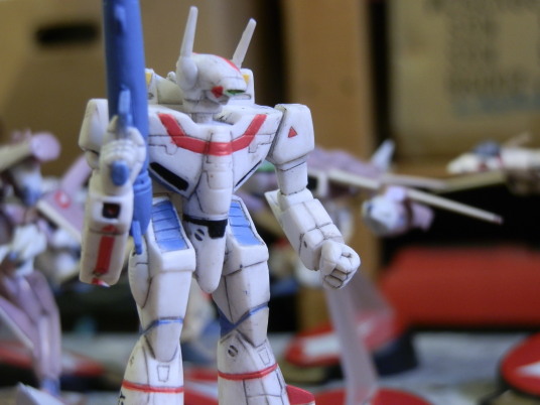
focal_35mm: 61
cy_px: 202
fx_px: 952
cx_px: 270
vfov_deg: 24.0
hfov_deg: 31.7
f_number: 3.7
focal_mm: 10.99
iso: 200
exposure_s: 1/15
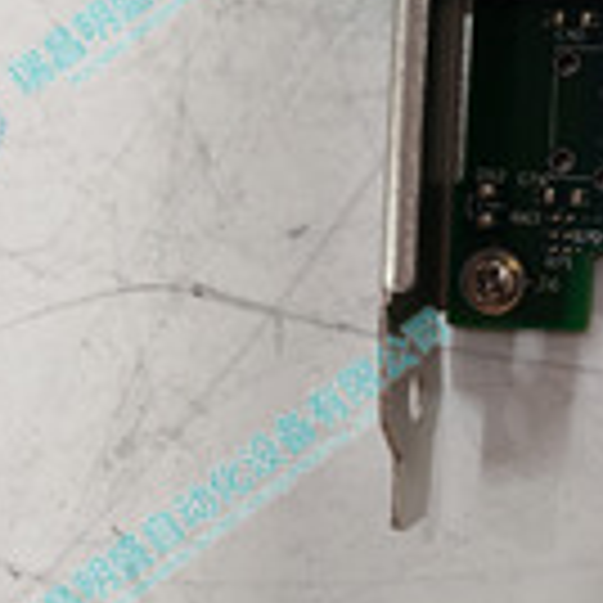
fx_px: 1754
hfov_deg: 17.0
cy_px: -47
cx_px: 990
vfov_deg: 18.8
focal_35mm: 89
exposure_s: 1/100
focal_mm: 5.52
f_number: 1.95
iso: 160
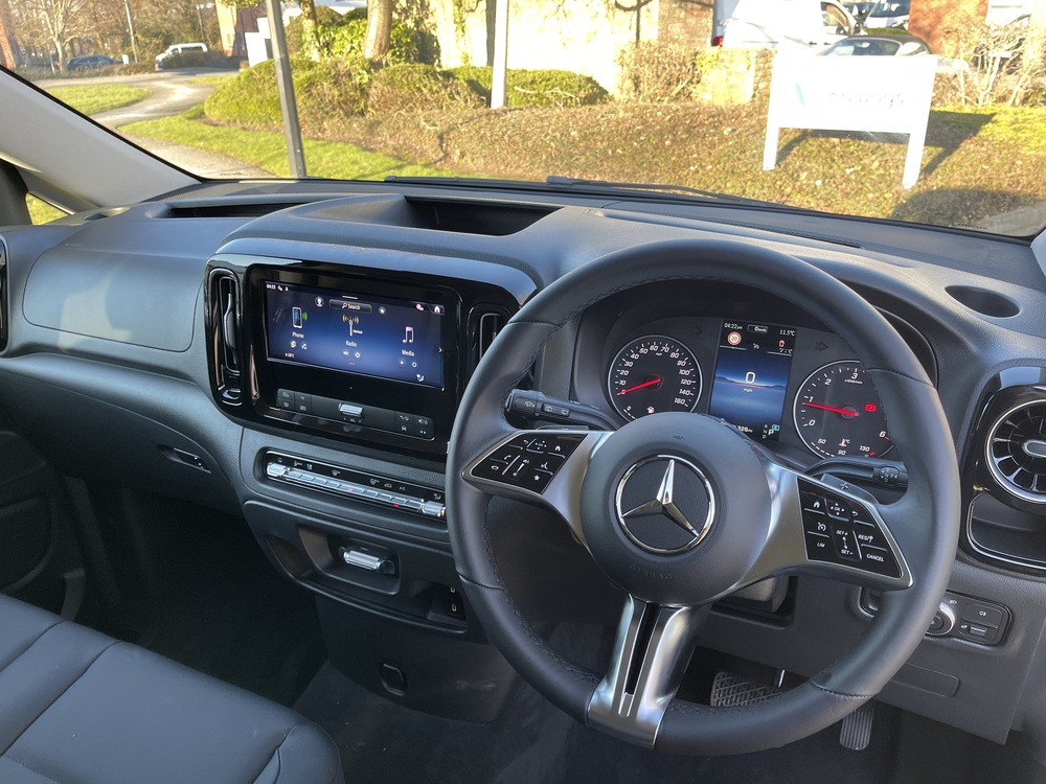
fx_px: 755
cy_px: 392
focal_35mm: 25
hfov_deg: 69.4
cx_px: 523
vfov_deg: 54.9
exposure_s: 1/121
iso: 64
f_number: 1.6
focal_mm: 5.1
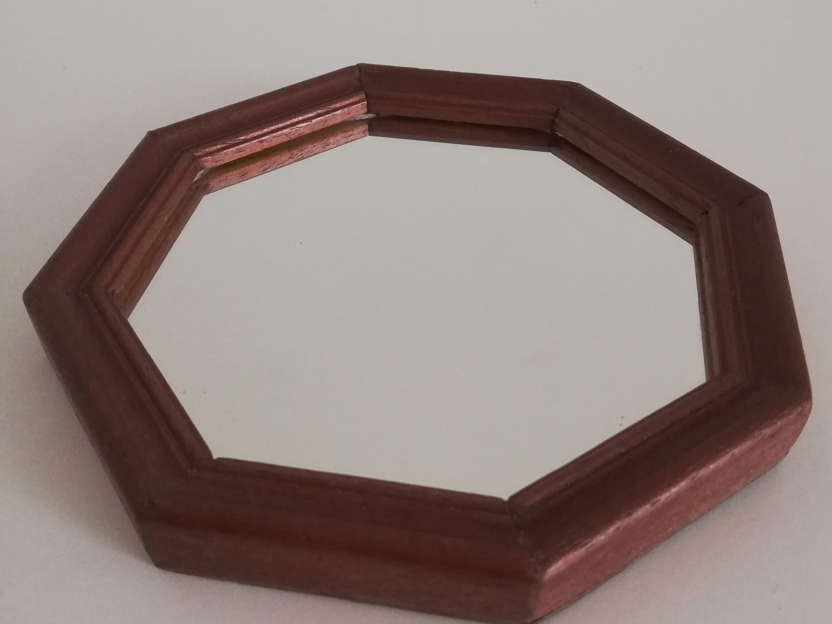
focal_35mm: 35
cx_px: 419
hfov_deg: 52.6
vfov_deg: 40.7
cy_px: 297
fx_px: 841
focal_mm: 3.81
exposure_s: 1/25
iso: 320
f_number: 2.2
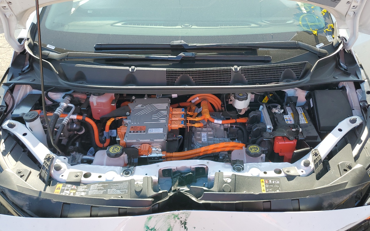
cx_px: 193
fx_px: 303
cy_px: 94
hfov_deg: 62.9
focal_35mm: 30
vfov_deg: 41.7
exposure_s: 1/556
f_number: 1.5
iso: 50
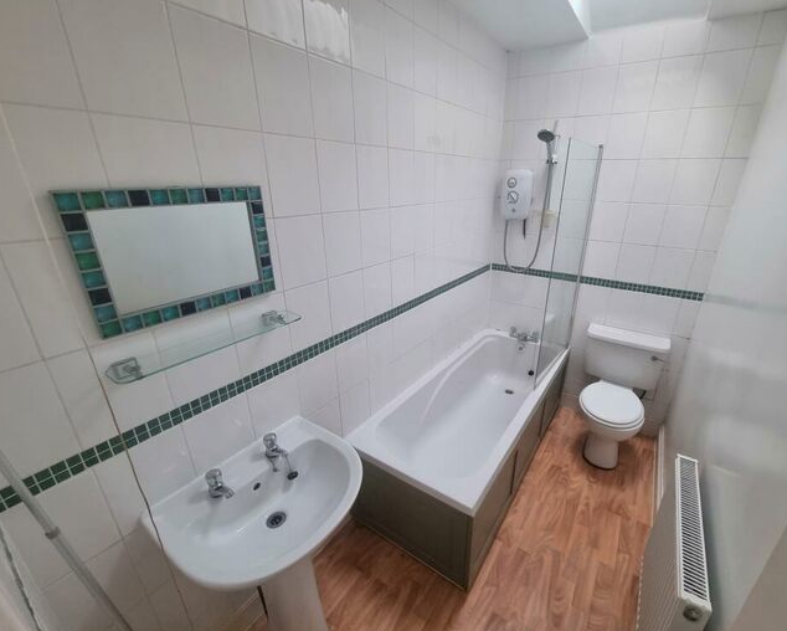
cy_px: 316
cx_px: 423
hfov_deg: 100.5
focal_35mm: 14
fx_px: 326
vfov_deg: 88.0
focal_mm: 2.2
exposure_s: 1/50
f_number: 2.2
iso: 400
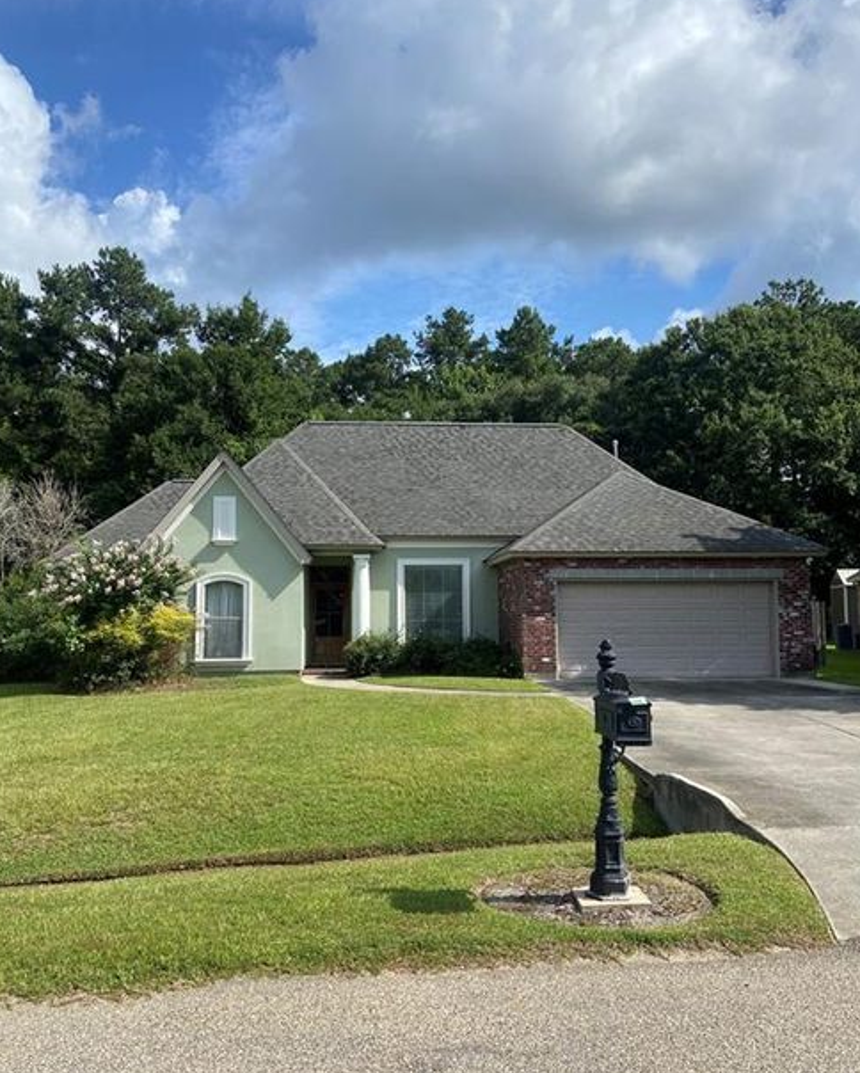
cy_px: 552
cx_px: 428
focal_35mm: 28
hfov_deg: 51.6
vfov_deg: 62.2
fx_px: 890
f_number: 1.8
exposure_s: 1/2755
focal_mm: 4.25
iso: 32
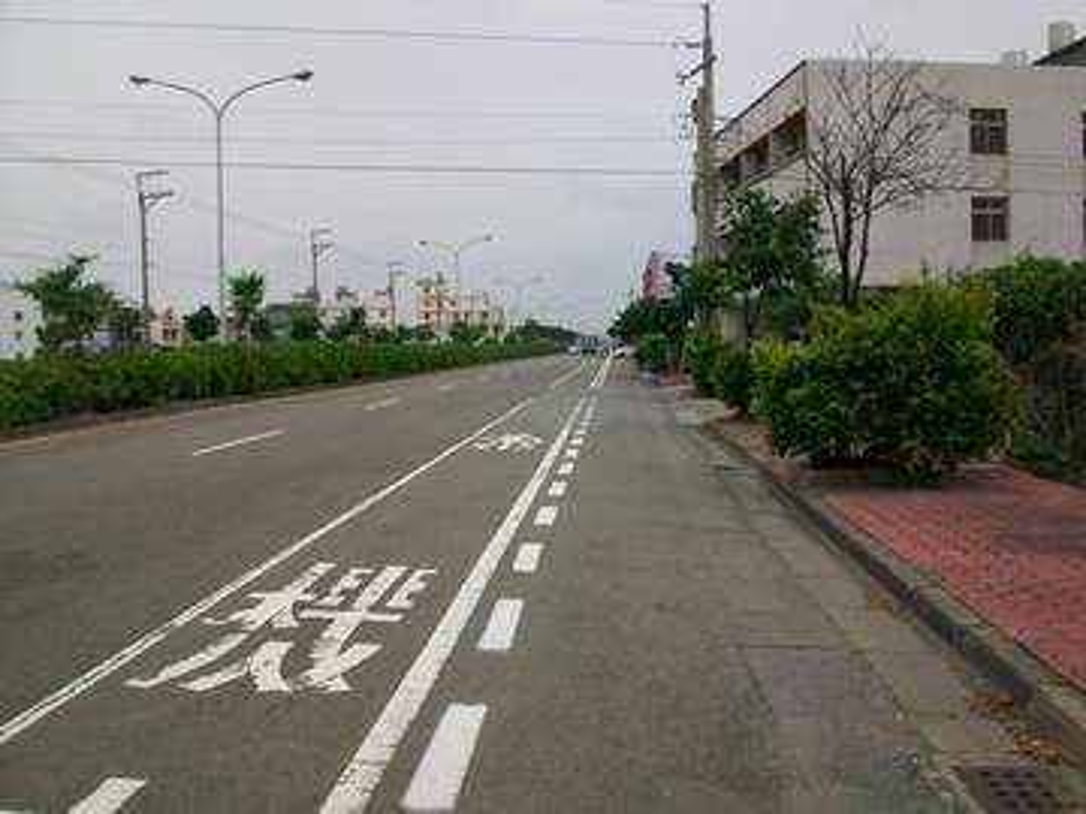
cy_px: 407
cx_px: 543
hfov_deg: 56.8
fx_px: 1004
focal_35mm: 32
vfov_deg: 44.2
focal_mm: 5.7
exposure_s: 1/400
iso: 64
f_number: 5.5
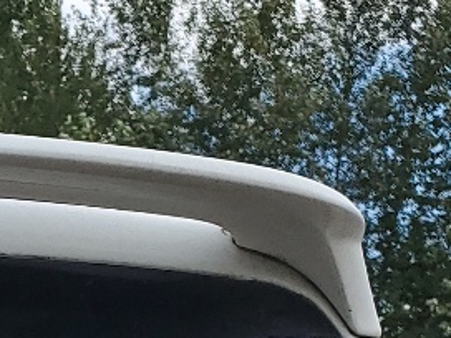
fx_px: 1993
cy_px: 934
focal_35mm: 153
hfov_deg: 12.0
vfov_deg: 8.5
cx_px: -332
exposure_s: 1/3333
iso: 50
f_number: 1.5
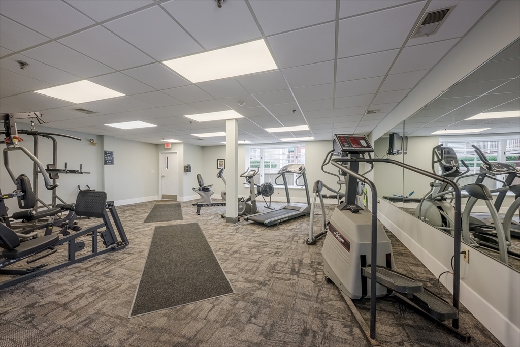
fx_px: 202
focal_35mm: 14
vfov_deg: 81.2
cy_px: 174
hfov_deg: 104.2
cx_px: 260
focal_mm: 14
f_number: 8
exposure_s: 1/1000
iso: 320
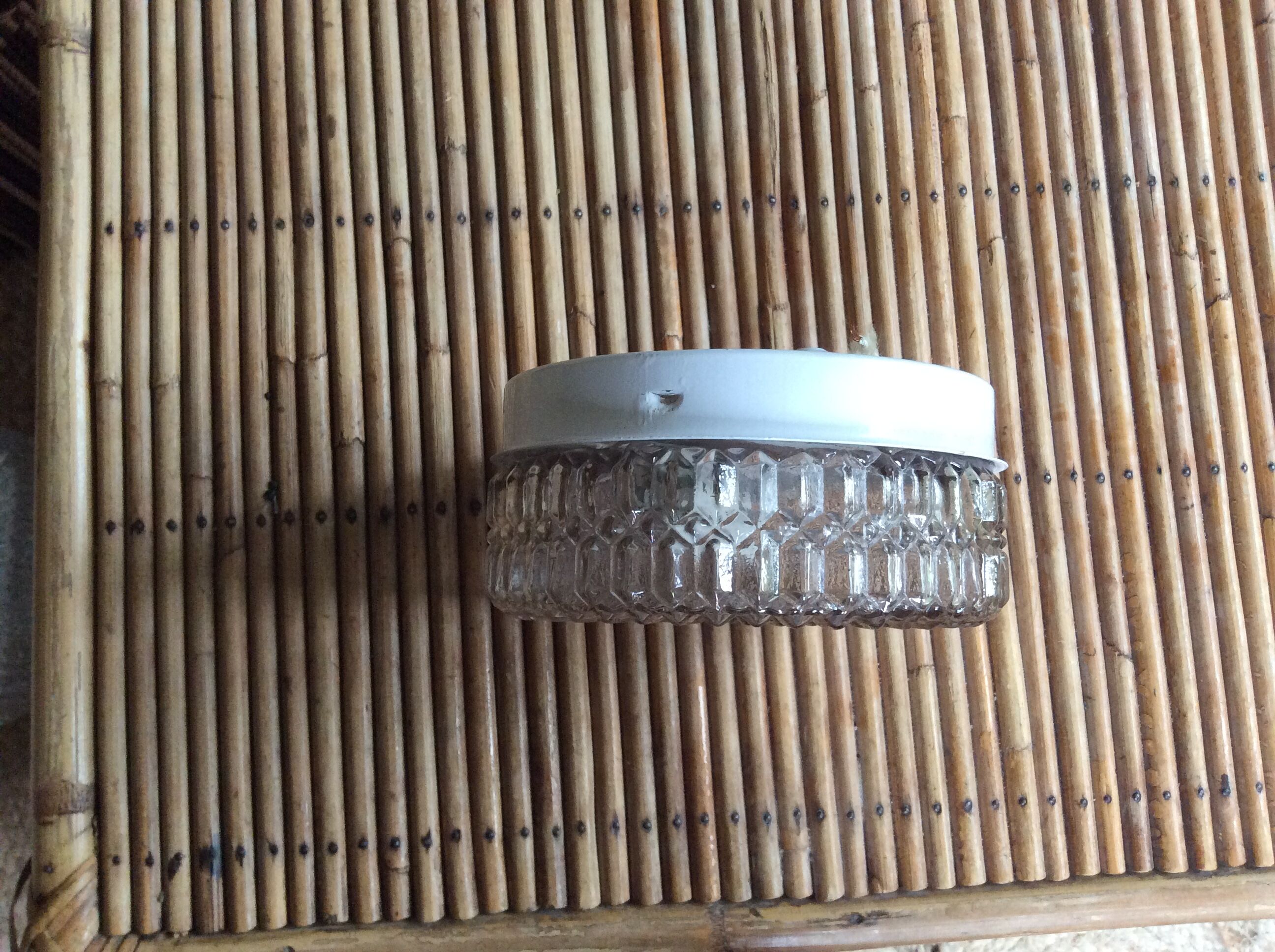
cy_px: 476
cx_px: 638
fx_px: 1177
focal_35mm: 32
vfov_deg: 44.1
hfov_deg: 56.9
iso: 200
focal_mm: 3.3
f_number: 2.4
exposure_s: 1/25
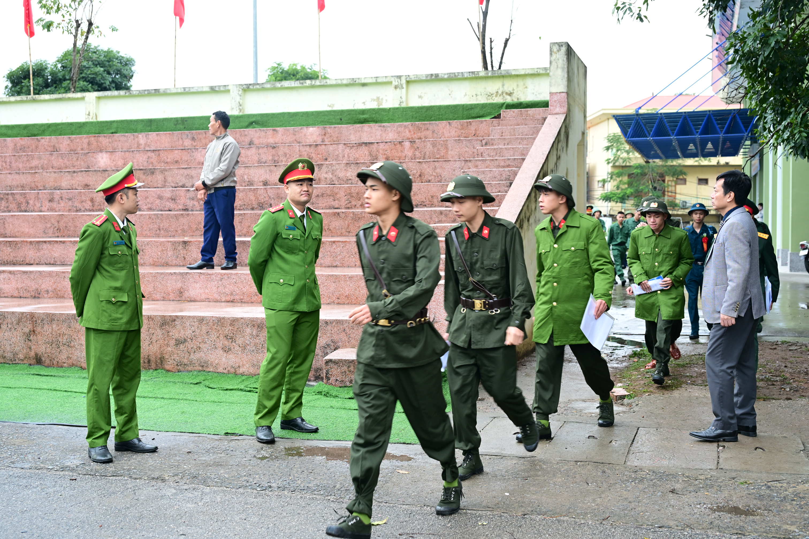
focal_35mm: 40
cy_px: 270
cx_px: 404
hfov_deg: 48.5
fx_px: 899
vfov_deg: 33.4
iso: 400
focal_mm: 40
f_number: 4
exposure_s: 1/100
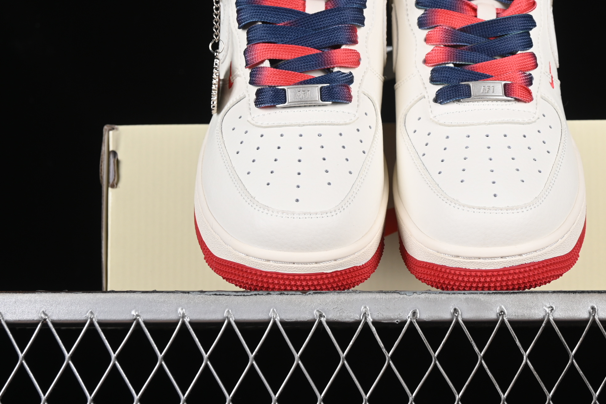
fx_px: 1717
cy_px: 119
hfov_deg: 19.9
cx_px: 414
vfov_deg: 13.4
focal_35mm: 102
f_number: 7.1
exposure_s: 1/125
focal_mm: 48
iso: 160
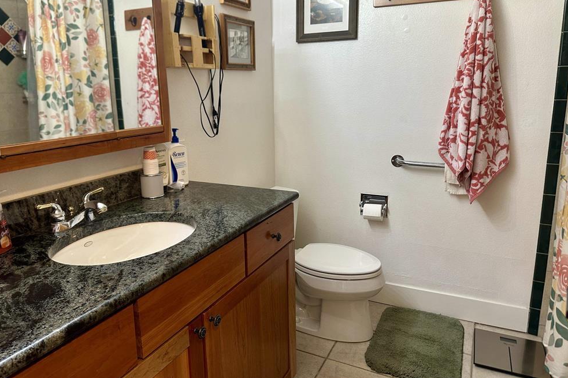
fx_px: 410
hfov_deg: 69.4
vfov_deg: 49.4
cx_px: 284
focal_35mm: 26
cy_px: 164
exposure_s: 1/60
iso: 160
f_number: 1.78
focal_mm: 6.86
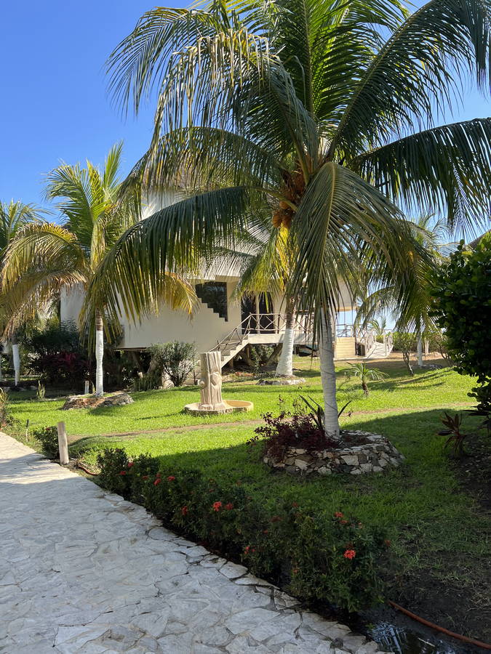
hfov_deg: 53.1
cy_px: 327
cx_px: 246
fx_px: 492
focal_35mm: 26
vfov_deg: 67.3
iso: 50
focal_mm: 5.7
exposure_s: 1/1326
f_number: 1.5
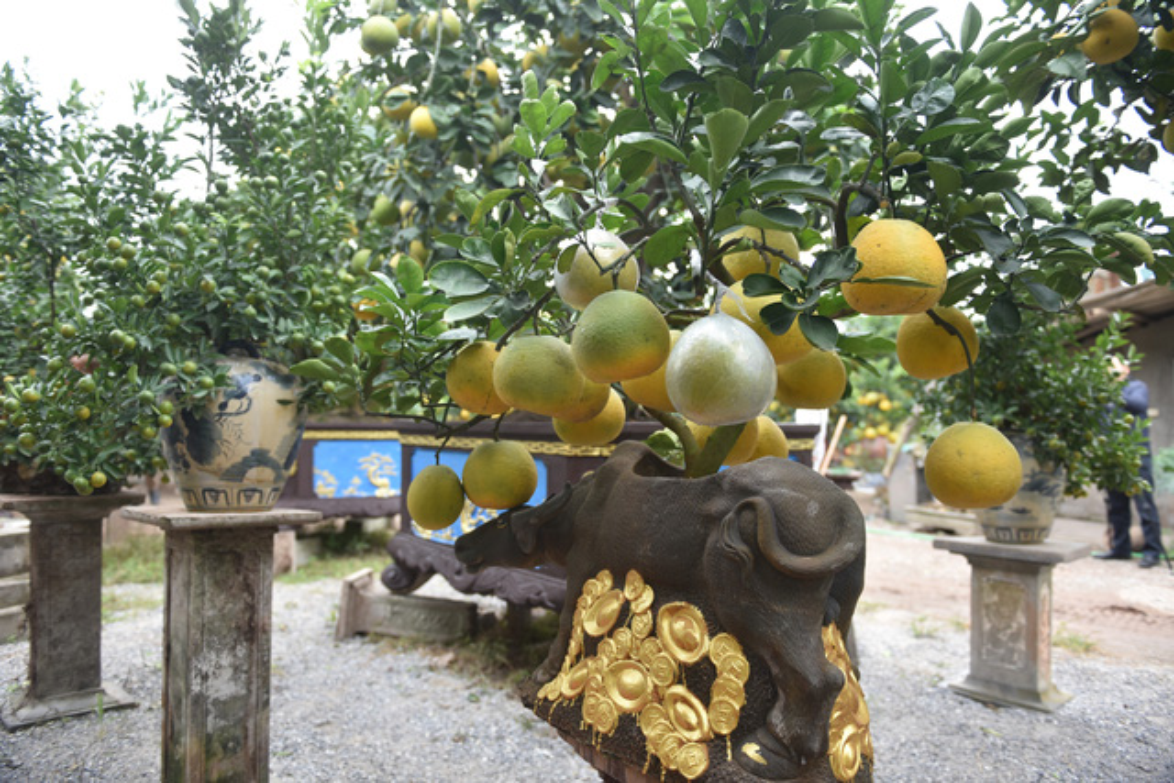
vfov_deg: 53.2
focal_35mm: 24
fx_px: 783
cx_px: 587
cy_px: 392
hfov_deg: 73.7
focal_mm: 24
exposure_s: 1/500
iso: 400
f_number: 2.8
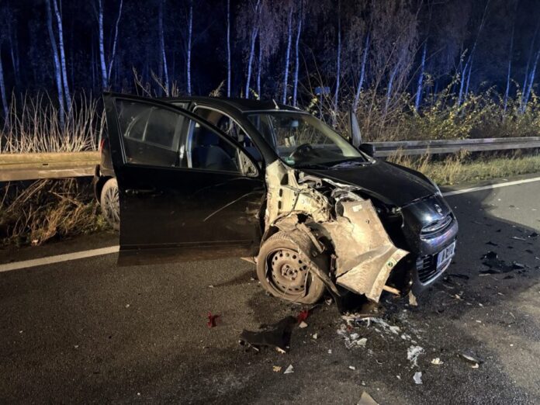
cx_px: 270
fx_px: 406
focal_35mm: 26
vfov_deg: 53.1
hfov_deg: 67.3
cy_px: 202
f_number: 1.6
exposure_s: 1/30
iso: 800
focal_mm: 5.96
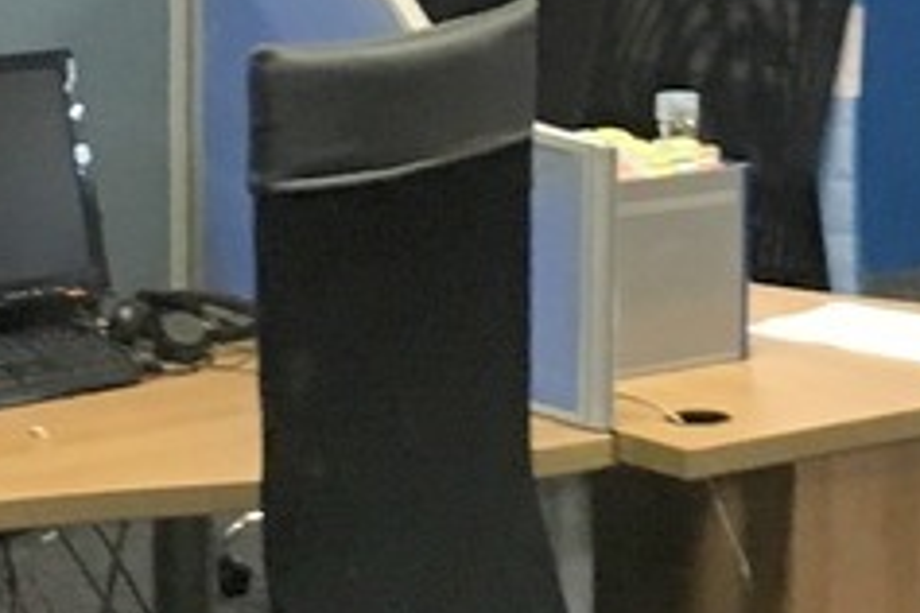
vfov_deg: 8.9
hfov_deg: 13.4
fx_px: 3910
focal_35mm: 153
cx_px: 509
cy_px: -78
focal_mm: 4.15
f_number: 2.2
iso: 200
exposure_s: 1/33
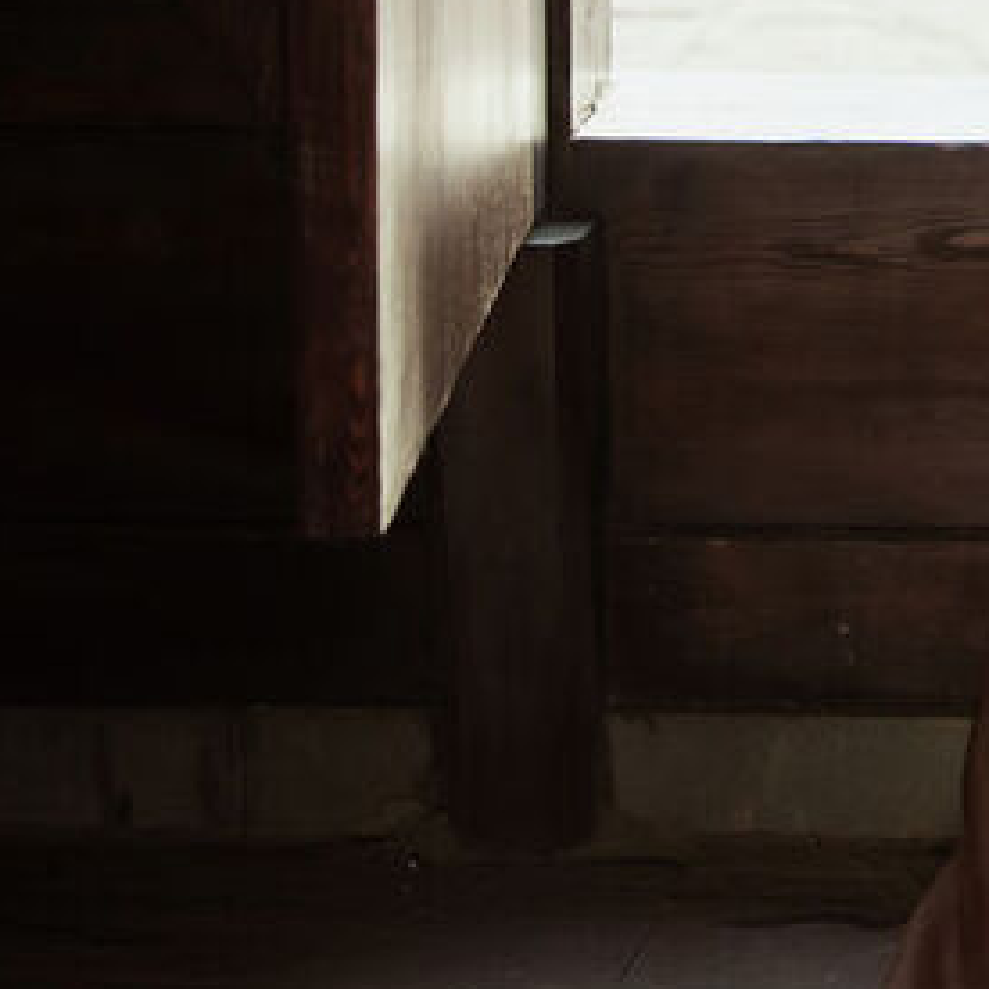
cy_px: -229
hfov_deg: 7.7
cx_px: 1526
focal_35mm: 223
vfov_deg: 7.8
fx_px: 7208
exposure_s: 1/400
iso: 320
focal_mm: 70
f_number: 2.8
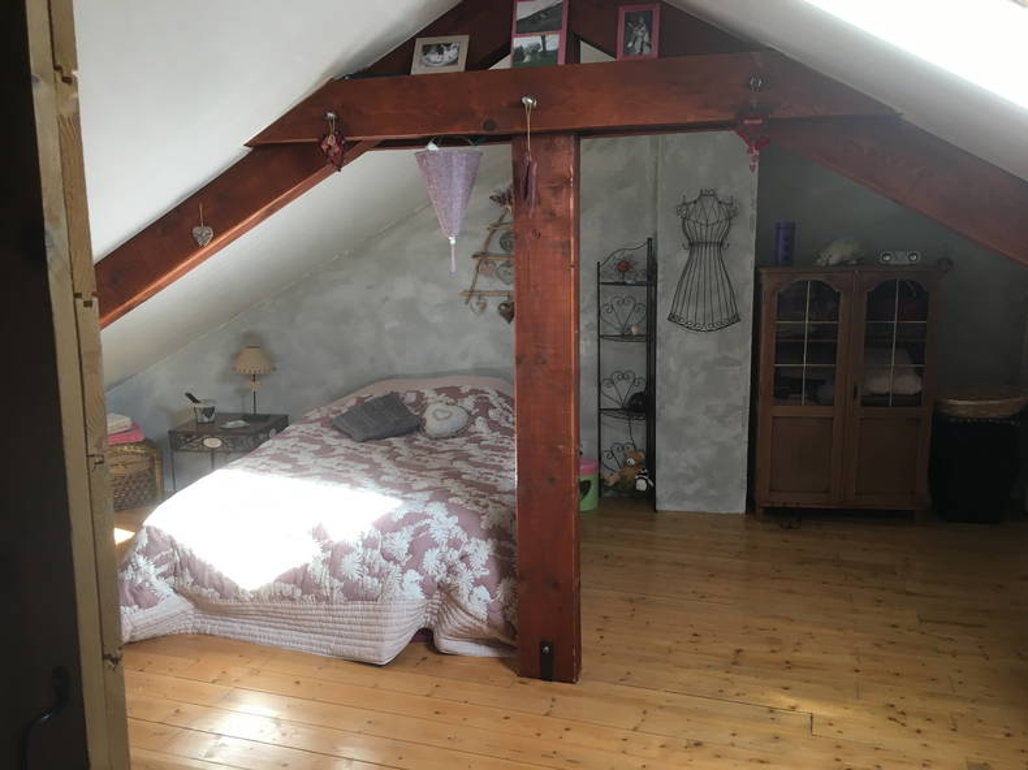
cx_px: 514
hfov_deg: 61.7
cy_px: 385
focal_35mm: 29
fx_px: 861
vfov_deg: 48.2
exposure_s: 1/33
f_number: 2.2
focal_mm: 4.15
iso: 40
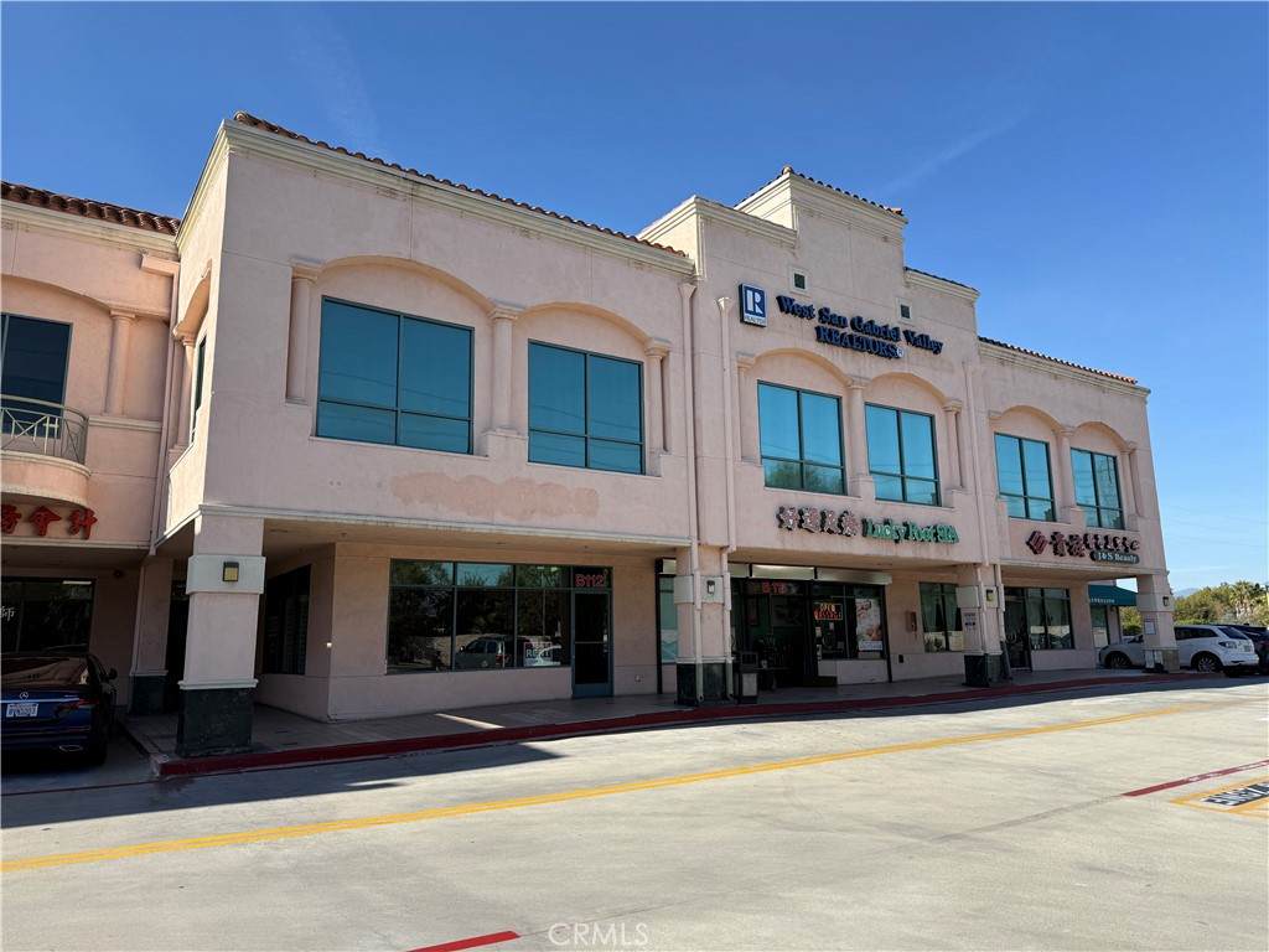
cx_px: 634
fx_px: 880
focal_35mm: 24
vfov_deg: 56.8
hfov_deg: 71.6
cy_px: 476
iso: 80
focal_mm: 6.76
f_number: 1.78
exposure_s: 1/3584
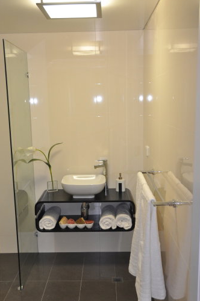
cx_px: 93
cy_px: 168
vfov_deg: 47.4
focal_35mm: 41
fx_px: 343
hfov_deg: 32.5
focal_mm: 24
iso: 800
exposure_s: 1/60
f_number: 3.8
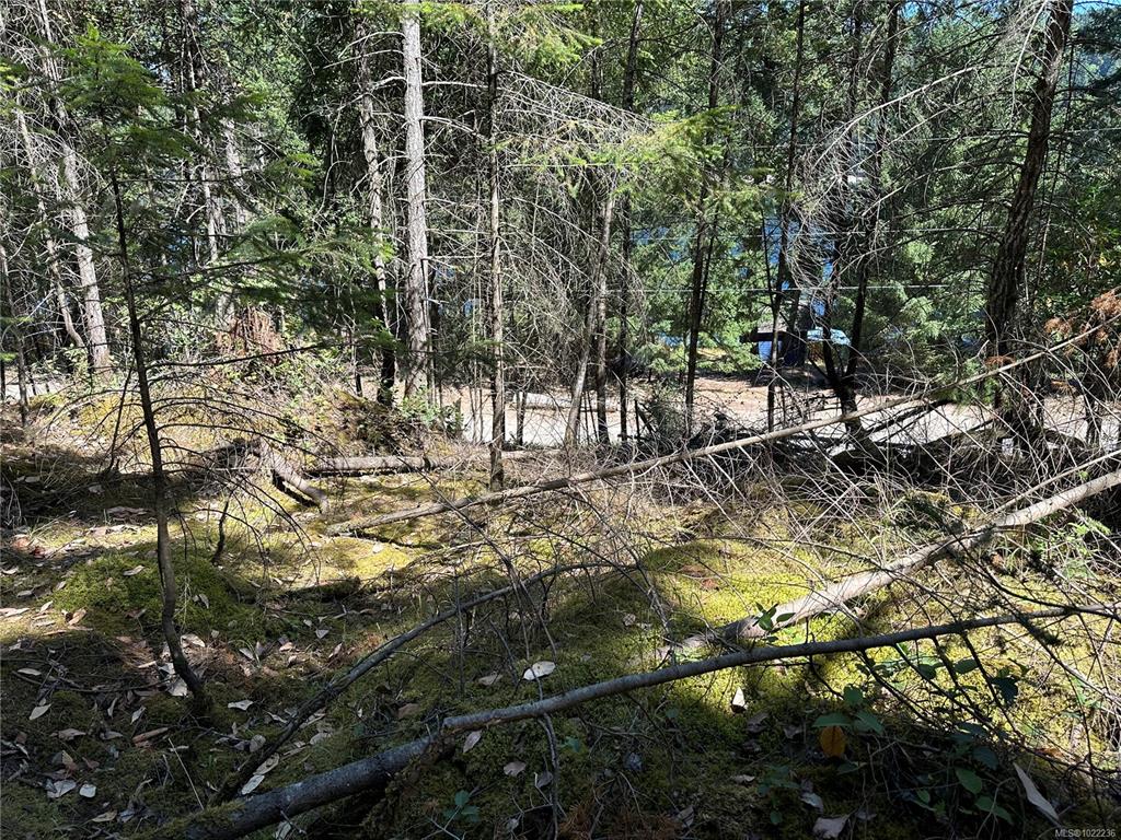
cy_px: 420
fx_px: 777
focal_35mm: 24
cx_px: 560
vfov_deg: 56.8
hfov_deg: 71.6
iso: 80
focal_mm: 6.86
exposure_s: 1/927
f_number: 1.78
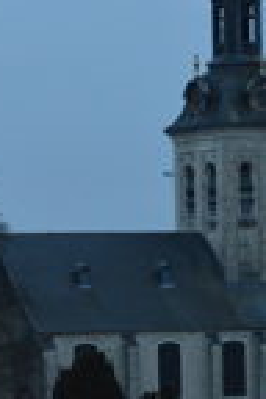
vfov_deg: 6.6
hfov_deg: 4.4
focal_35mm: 311
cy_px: 147
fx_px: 3451
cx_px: 69
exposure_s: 1/125
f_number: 5.6
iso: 2800
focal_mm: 75
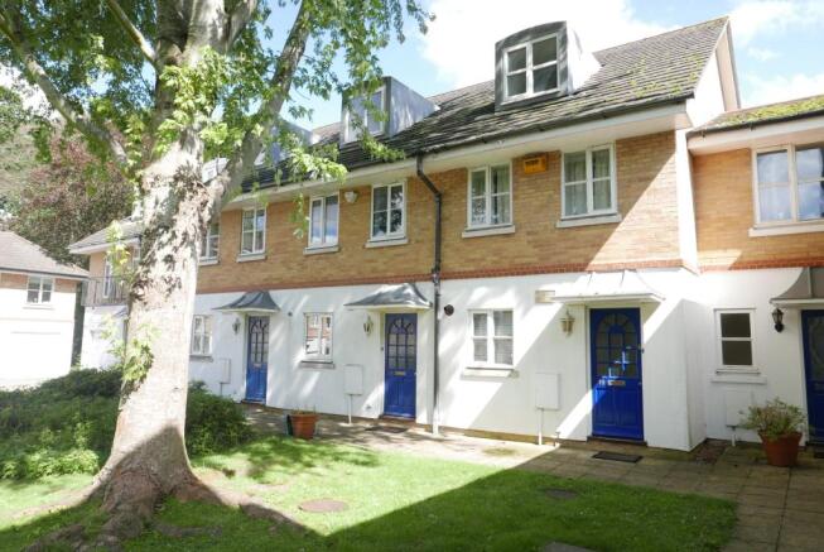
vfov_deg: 53.3
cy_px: 276
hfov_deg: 73.7
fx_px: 550
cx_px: 412
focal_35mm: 24
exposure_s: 1/160
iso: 200
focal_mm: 10.9
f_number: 5.6
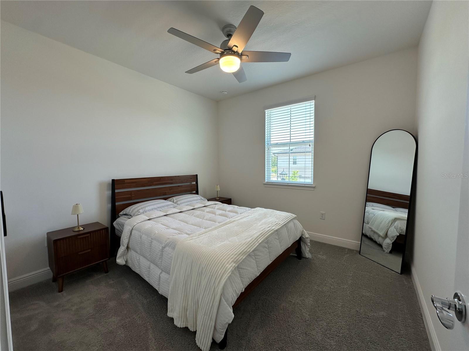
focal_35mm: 14
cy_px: 176
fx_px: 190
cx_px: 234
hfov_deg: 102.1
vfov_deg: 85.7
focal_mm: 2.22
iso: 80
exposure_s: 1/120
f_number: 2.2
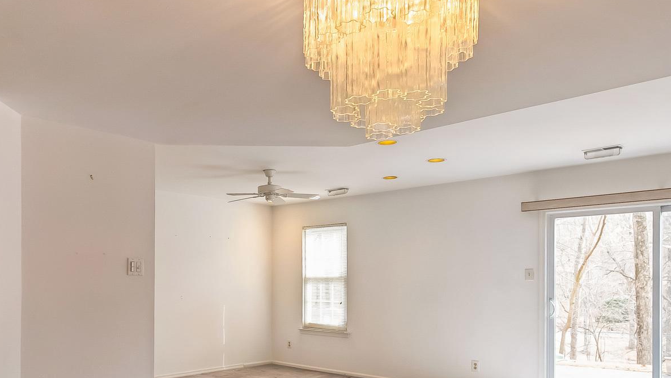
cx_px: 257
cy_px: 289
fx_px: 516
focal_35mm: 29
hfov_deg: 65.2
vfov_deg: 39.0
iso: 125
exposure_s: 1/60
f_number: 4
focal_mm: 16
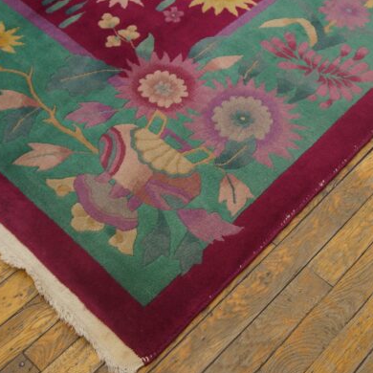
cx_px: 187
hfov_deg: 33.4
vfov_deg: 33.4
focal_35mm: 51
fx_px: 622
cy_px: 187
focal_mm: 26
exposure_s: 1/60
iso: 640
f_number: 4
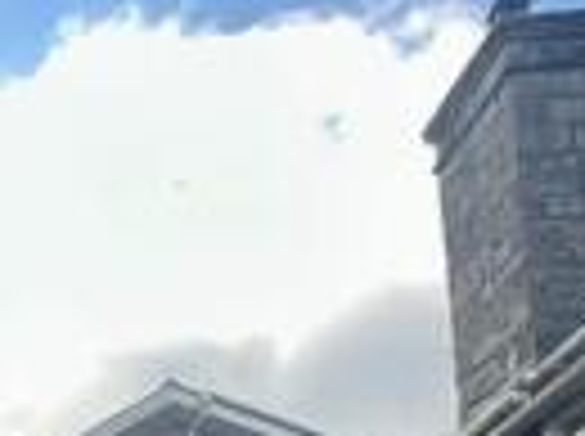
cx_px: -236
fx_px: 1063
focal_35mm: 63
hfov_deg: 25.2
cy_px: 802
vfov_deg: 18.0
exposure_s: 1/279
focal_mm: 2.22
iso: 40
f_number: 2.2
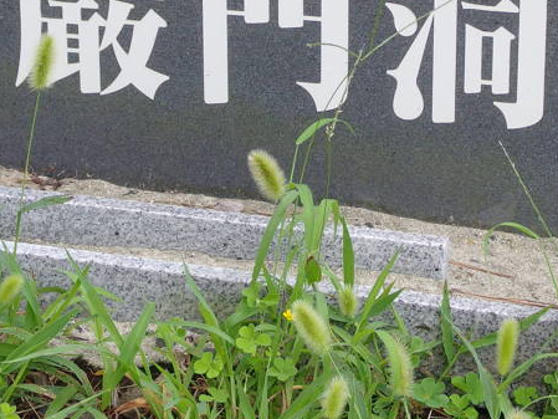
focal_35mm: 114
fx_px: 1838
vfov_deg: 12.8
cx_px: 334
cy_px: -34
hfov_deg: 17.2
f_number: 2.8
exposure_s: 1/200
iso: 100
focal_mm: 10.7
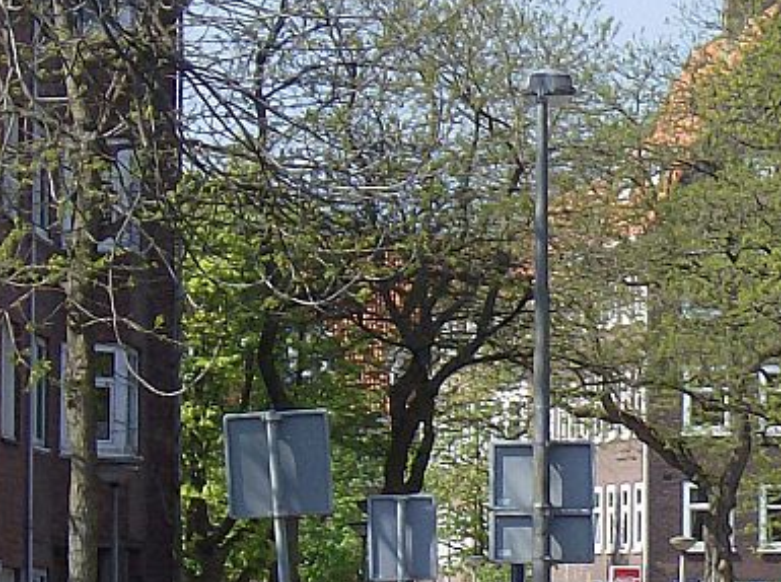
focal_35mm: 287
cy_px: 295
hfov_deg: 6.9
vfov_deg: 5.2
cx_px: 714
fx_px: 6461
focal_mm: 18
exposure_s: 1/496
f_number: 4.8
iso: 100
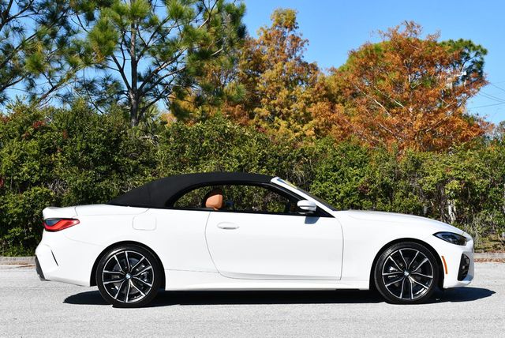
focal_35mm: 72
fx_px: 1011
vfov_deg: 19.0
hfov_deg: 28.0
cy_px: 169
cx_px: 252
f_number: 9
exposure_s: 1/320
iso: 100
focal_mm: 36
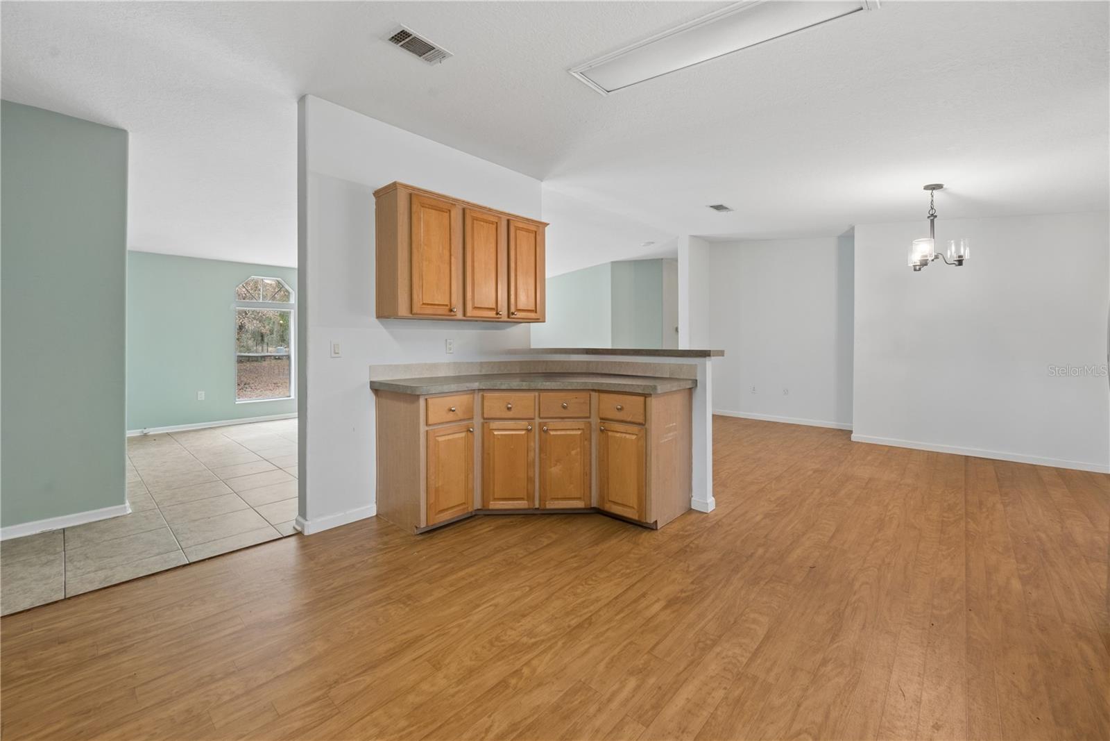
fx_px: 432
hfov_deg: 104.2
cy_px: 370
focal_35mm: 14
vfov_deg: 81.2
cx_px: 555
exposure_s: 1/13
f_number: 8
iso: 400
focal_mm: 14
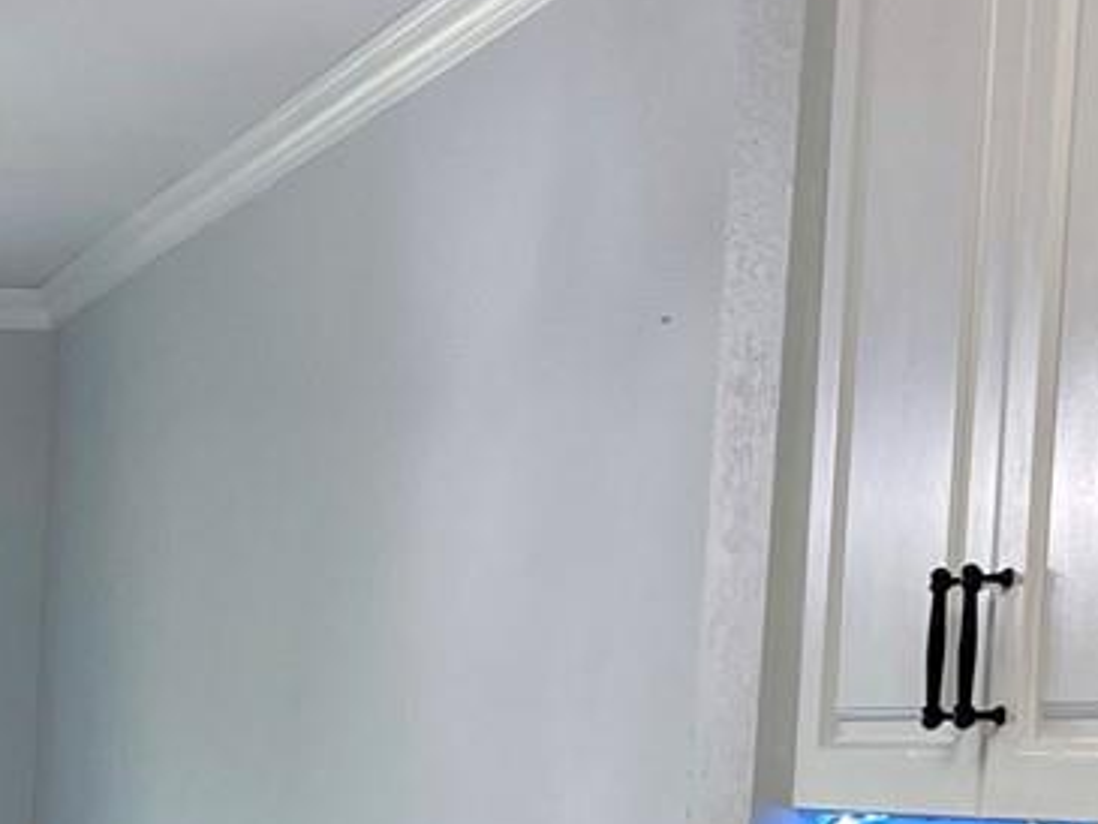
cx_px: -277
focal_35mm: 114
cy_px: 1227
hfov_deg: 16.4
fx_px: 3617
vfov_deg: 12.4
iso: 64
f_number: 1.6
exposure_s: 1/60
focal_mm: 4.2
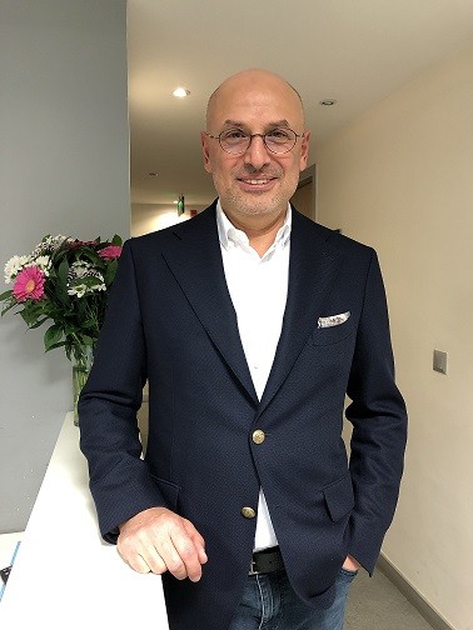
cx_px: 236
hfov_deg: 49.7
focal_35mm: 28
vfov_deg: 63.4
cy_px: 315
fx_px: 510
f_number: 1.8
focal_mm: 3.99
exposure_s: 1/17
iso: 80
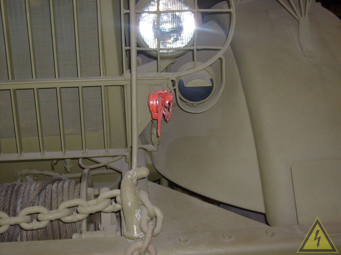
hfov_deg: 36.8
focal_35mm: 52
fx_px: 512
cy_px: 128
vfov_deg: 28.0
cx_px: 170
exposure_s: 1/60
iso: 100
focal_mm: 8.7
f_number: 3.3
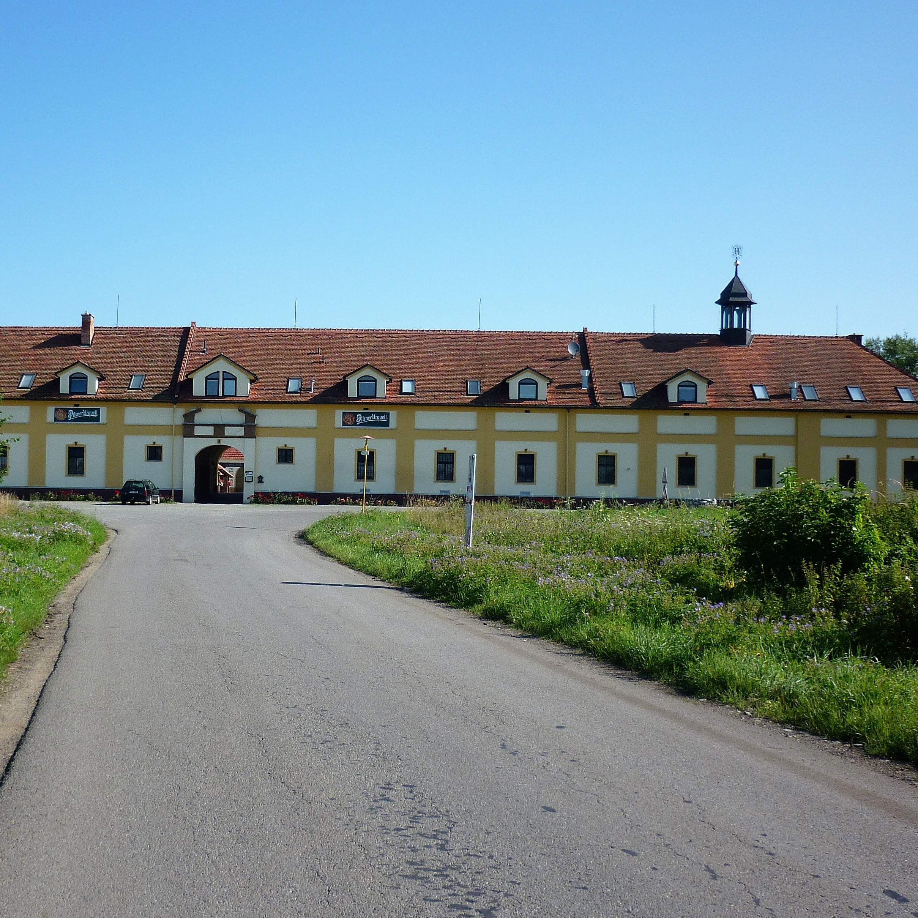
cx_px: 313
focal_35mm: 44
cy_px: 448
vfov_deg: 38.3
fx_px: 1320
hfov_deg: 38.0
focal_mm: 5.5
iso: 80
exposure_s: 1/160
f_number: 8
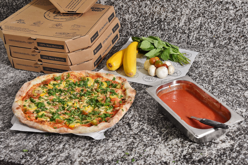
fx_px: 351
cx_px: 124
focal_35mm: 51
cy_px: 82
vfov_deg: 26.5
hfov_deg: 38.9
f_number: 9
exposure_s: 1/160
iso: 1600
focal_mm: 34
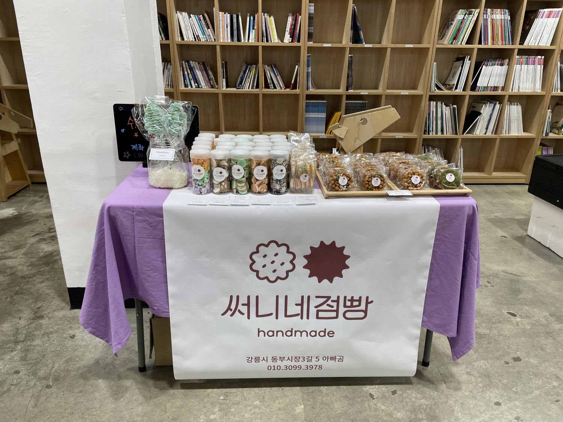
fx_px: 423
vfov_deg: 53.1
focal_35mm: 26
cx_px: 282
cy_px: 211
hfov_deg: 67.3
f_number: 1.6
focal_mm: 4.2
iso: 100
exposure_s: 1/120
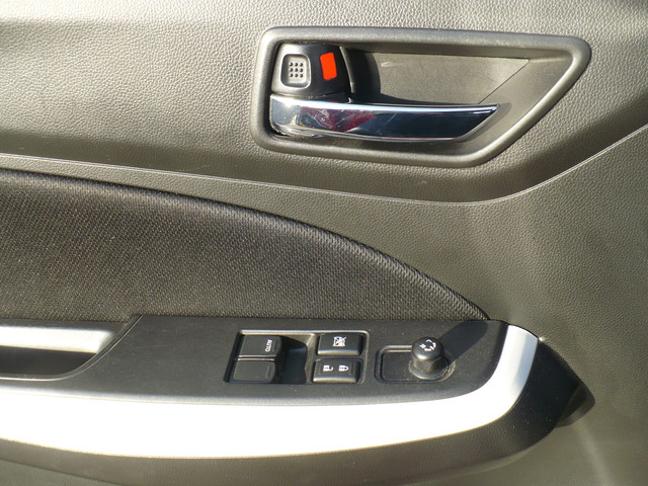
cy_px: 243
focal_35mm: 38
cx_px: 324
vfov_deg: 37.7
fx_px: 711
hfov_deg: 49.0
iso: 100
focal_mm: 6.1
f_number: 2.8
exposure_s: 1/100
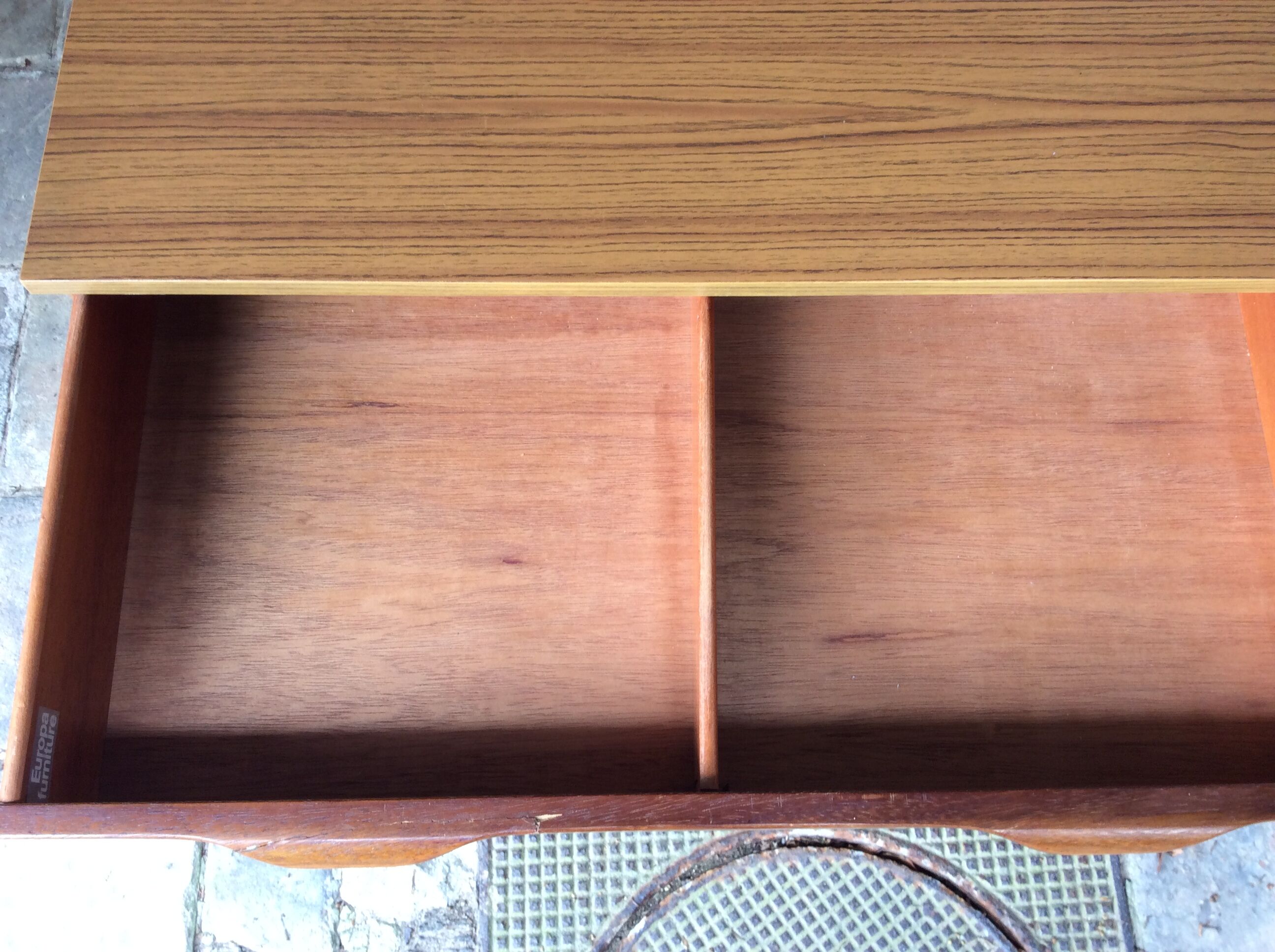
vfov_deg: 44.1
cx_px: 638
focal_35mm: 32
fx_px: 1177
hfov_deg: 56.9
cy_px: 476
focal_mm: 3.3
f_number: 2.4
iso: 40
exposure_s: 1/25
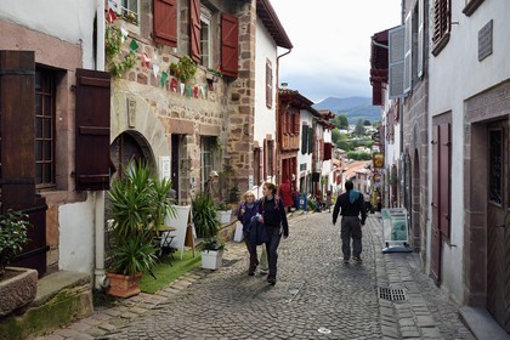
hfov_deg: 58.7
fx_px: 453
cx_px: 255
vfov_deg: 41.1
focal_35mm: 32
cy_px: 170
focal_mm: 32
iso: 200
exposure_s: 1/80
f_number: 6.3
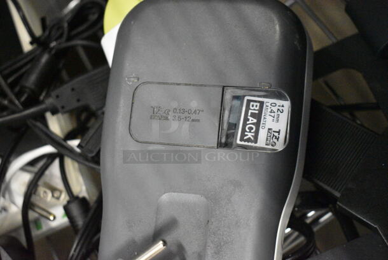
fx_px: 615
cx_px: 194
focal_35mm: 57
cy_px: 130
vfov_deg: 23.8
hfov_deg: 35.0
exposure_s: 1/60
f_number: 4.8
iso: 10000
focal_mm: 38
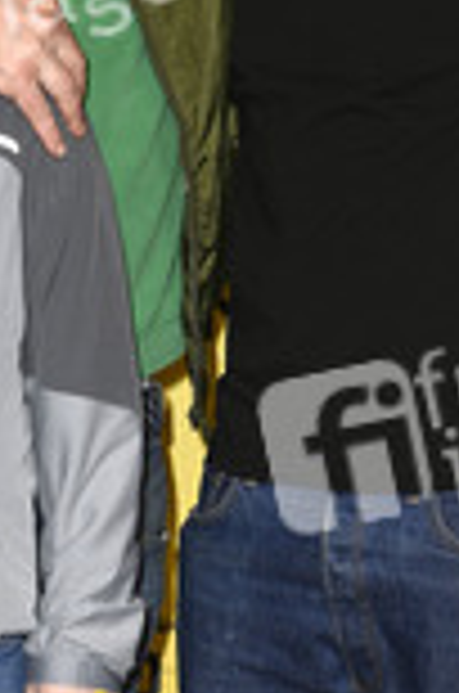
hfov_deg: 6.2
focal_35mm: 221
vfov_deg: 9.3
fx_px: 4245
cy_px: 202
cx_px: 81
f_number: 5.6
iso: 800
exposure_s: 1/250
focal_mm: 85
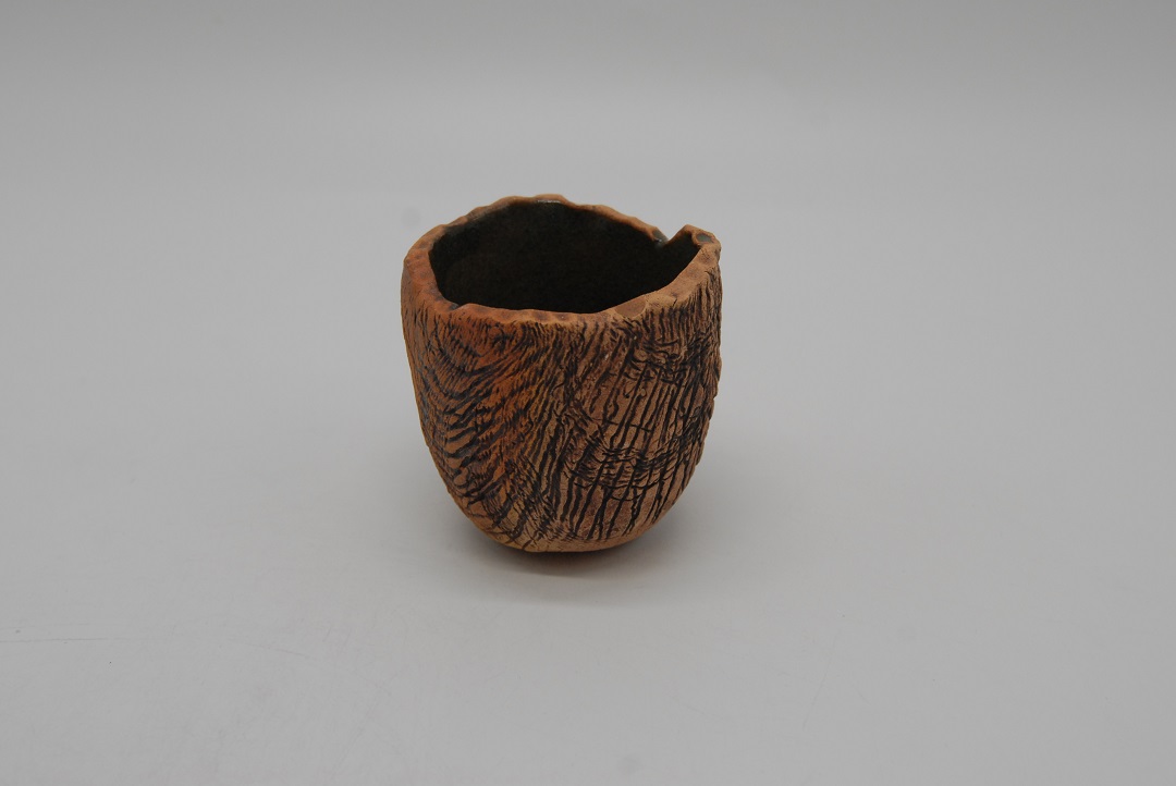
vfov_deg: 34.3
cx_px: 588
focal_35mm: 39
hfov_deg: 49.5
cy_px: 393
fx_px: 1275
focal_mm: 26
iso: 400
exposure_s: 1/160
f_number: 6.3
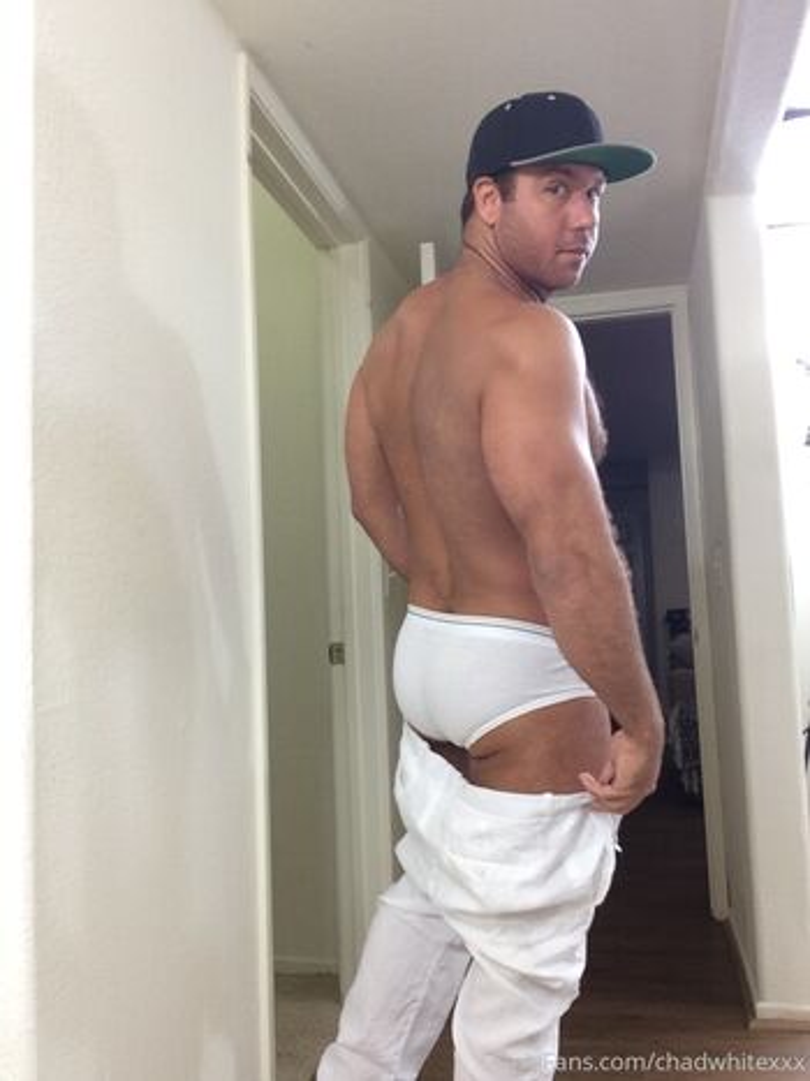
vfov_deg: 58.4
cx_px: 405
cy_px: 540
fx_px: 968
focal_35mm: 31
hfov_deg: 45.4
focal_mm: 2.15
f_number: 2.4
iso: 80
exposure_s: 1/30
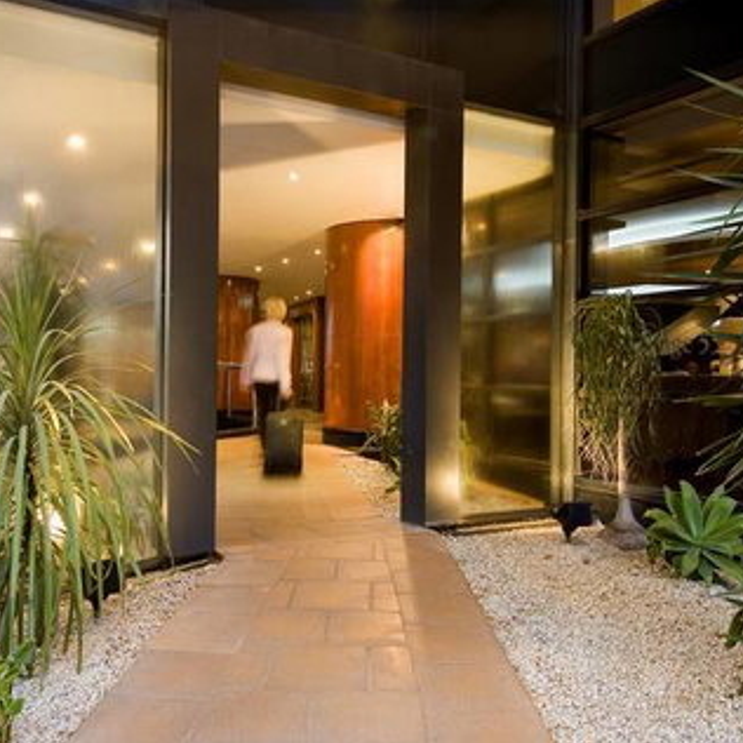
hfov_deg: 52.5
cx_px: 343
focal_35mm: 31
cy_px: 370
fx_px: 753
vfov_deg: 52.5
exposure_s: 1
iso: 200
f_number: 8
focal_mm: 16
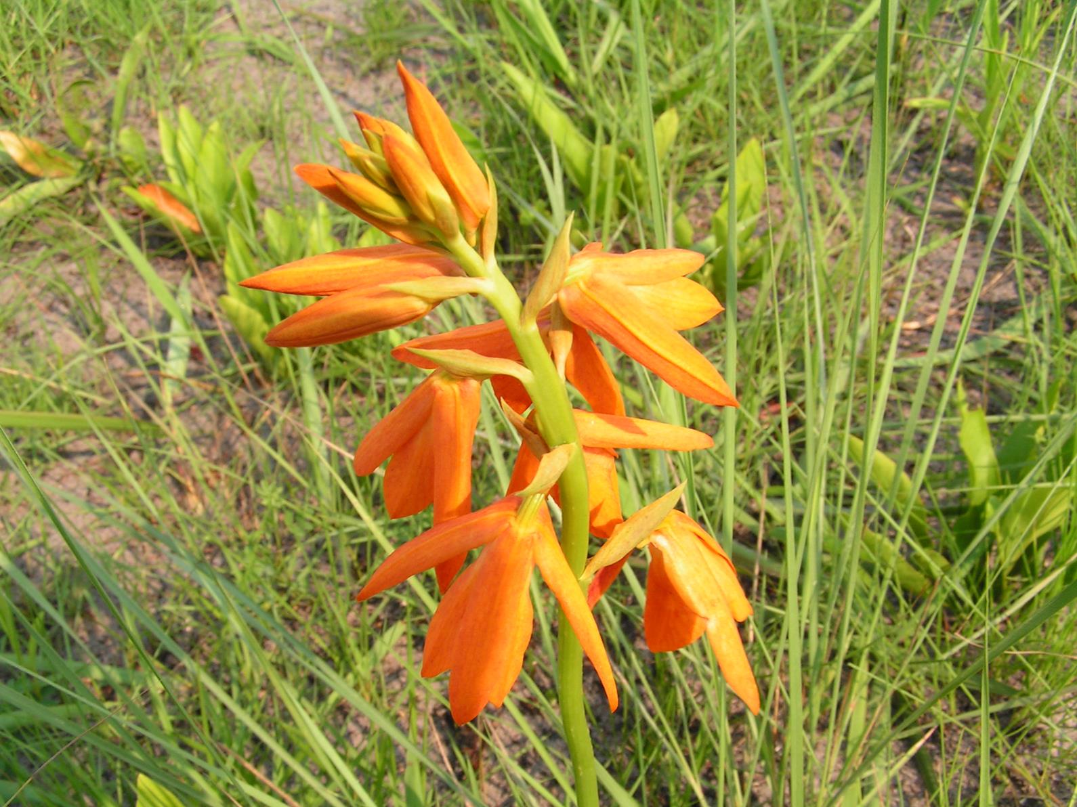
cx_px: 538
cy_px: 404
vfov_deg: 36.8
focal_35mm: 39
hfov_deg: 47.9
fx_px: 1213
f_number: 5.6
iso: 50
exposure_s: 1/125
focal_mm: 6.5
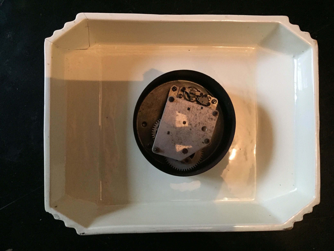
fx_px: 280
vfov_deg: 48.2
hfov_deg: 61.7
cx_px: 167
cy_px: 126
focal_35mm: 29
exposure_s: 1/17
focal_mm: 4.15
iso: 400
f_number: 2.2
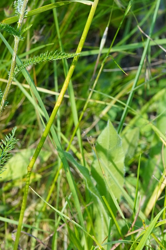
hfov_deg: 5.5
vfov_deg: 8.3
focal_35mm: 248
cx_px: -4
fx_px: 1716
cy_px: 103
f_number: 9
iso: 800
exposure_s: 1/200
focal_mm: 90
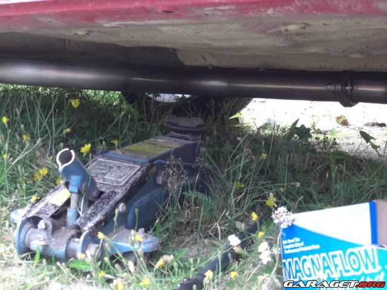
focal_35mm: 80
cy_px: 145
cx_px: 194
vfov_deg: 18.4
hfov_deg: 24.4
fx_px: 894
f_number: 4.4
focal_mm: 16.6
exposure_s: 1/160
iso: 800
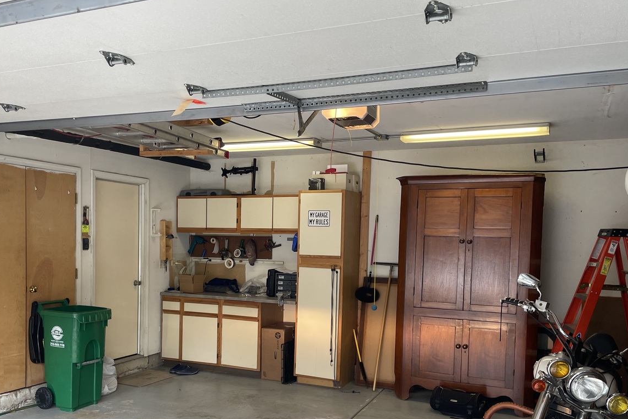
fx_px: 593
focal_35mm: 34
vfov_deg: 38.5
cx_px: 273
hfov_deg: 55.6
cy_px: 274
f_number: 1.6
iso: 50
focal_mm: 4.2
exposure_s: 1/121
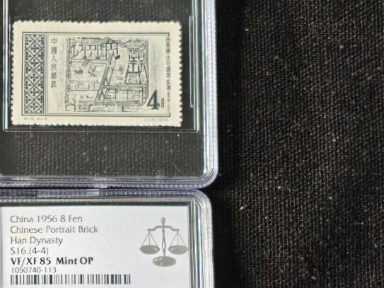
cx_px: -25
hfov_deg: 10.7
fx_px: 2030
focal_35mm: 183
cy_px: 191
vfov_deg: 8.1
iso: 80
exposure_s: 1/107
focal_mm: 4.94
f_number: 1.5
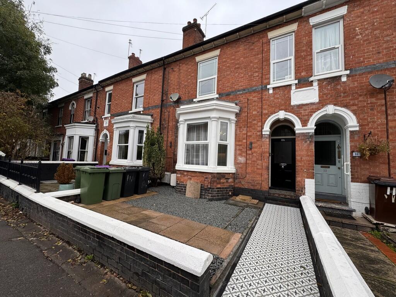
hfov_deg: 102.1
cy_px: 148
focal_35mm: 14
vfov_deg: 85.7
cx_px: 198
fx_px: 160
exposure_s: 1/264
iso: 40
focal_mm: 2.22
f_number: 2.2
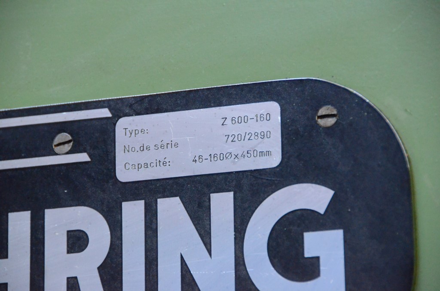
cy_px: 146
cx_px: 220
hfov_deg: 6.9
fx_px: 3659
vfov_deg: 4.6
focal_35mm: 300
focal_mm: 200
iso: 6400
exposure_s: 1/250
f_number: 5.6
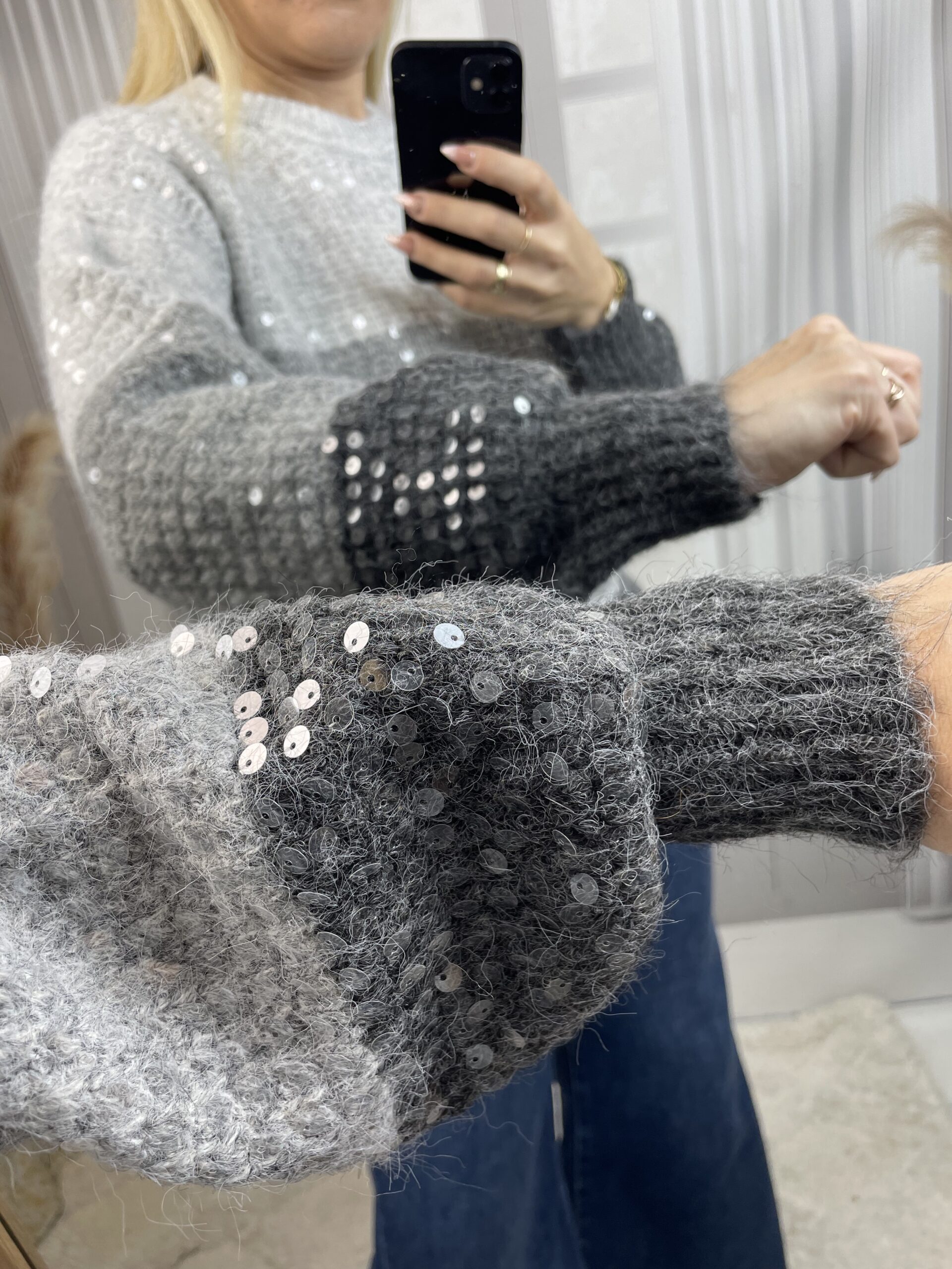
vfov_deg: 67.3
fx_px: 953
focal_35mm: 26
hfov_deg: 53.1
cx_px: 476
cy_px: 634
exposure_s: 1/100
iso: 40
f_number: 1.6
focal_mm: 4.2
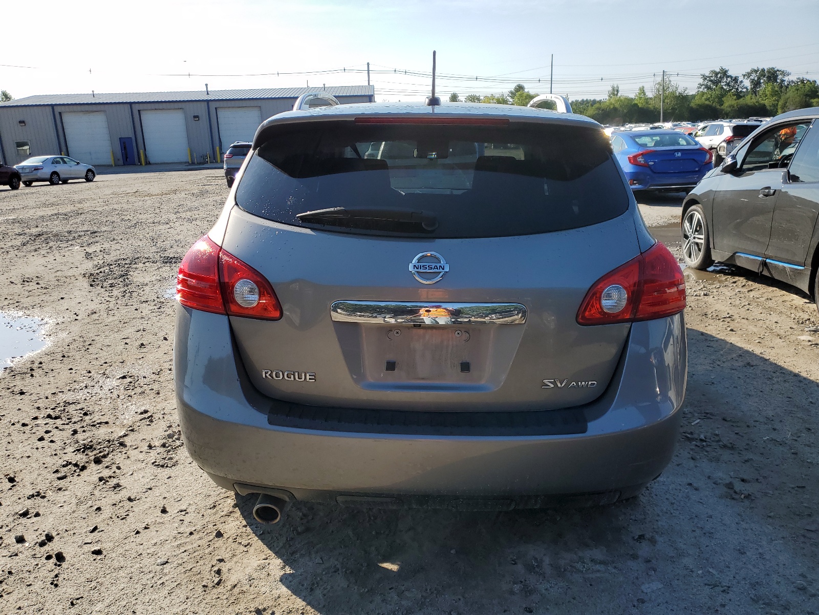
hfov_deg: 67.3
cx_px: 410
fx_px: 615
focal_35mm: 26
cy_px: 308
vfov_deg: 53.1
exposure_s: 1/3333
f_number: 1.5
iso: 50
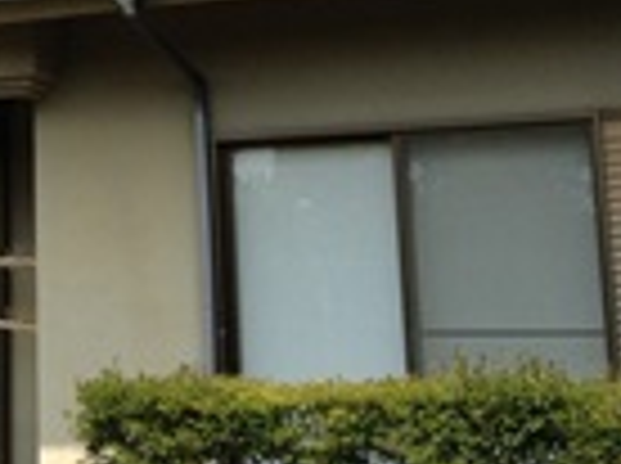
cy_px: -61
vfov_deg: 13.5
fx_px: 1916
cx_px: -104
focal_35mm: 107
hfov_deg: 17.6
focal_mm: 3.3
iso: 32
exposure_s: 1/733
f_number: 2.4
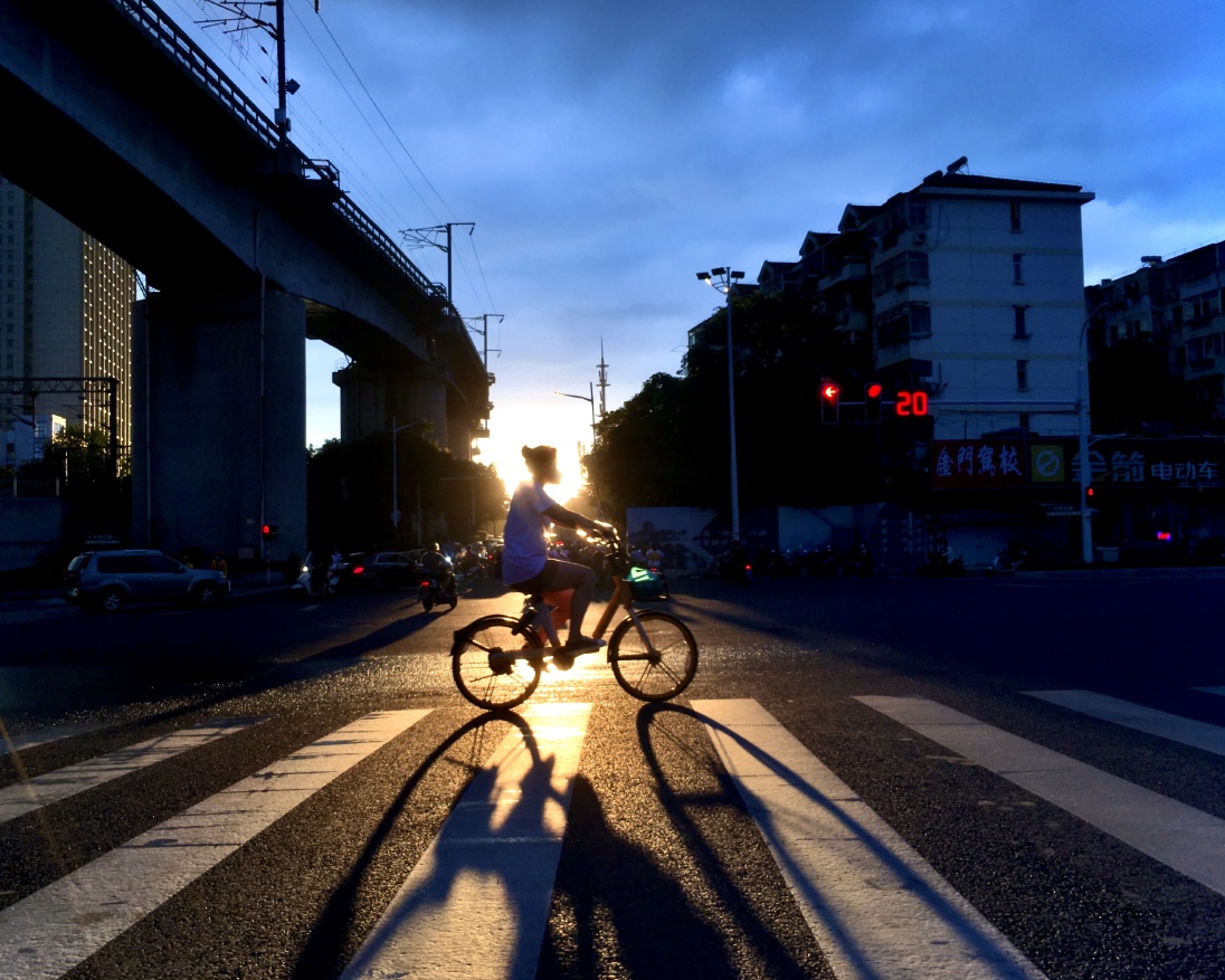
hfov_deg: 57.1
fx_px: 1124
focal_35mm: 31
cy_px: 493
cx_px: 558
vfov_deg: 47.1
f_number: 2.2
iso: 25
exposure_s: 1/167
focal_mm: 4.15
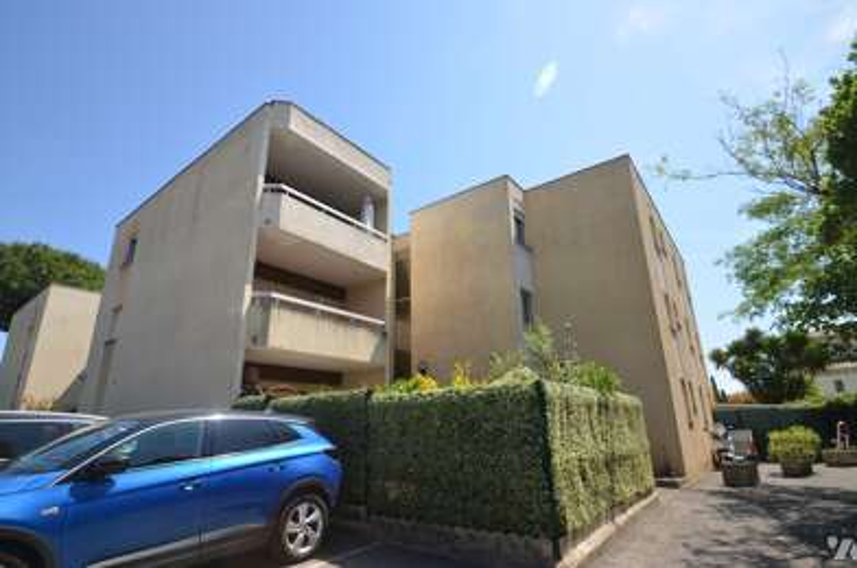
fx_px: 392
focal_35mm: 16
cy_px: 284
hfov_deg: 95.1
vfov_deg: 71.9
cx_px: 428
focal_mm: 11
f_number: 8
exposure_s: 1/200
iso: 100
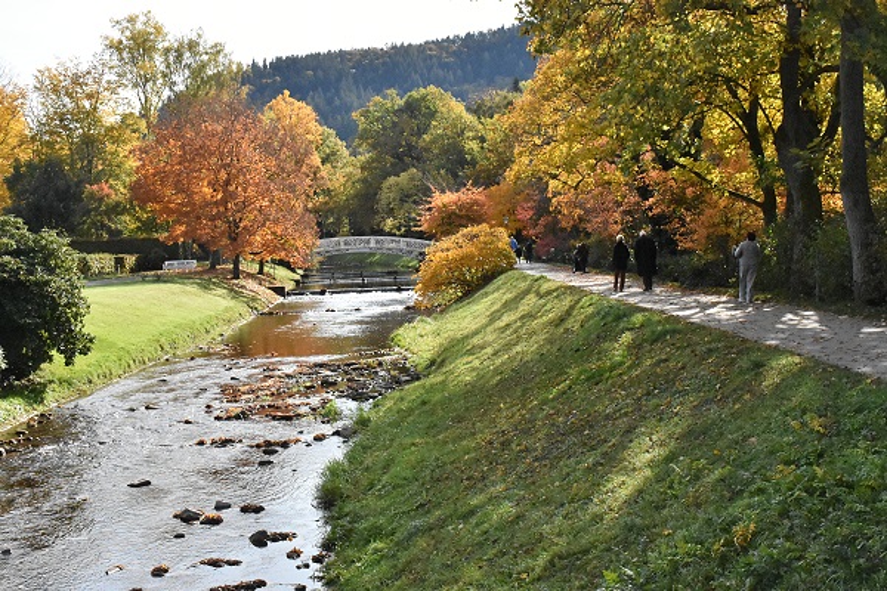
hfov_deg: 43.6
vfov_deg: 29.9
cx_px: 444
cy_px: 296
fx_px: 1109
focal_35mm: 45
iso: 6400
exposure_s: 1/8000
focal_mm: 30
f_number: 9
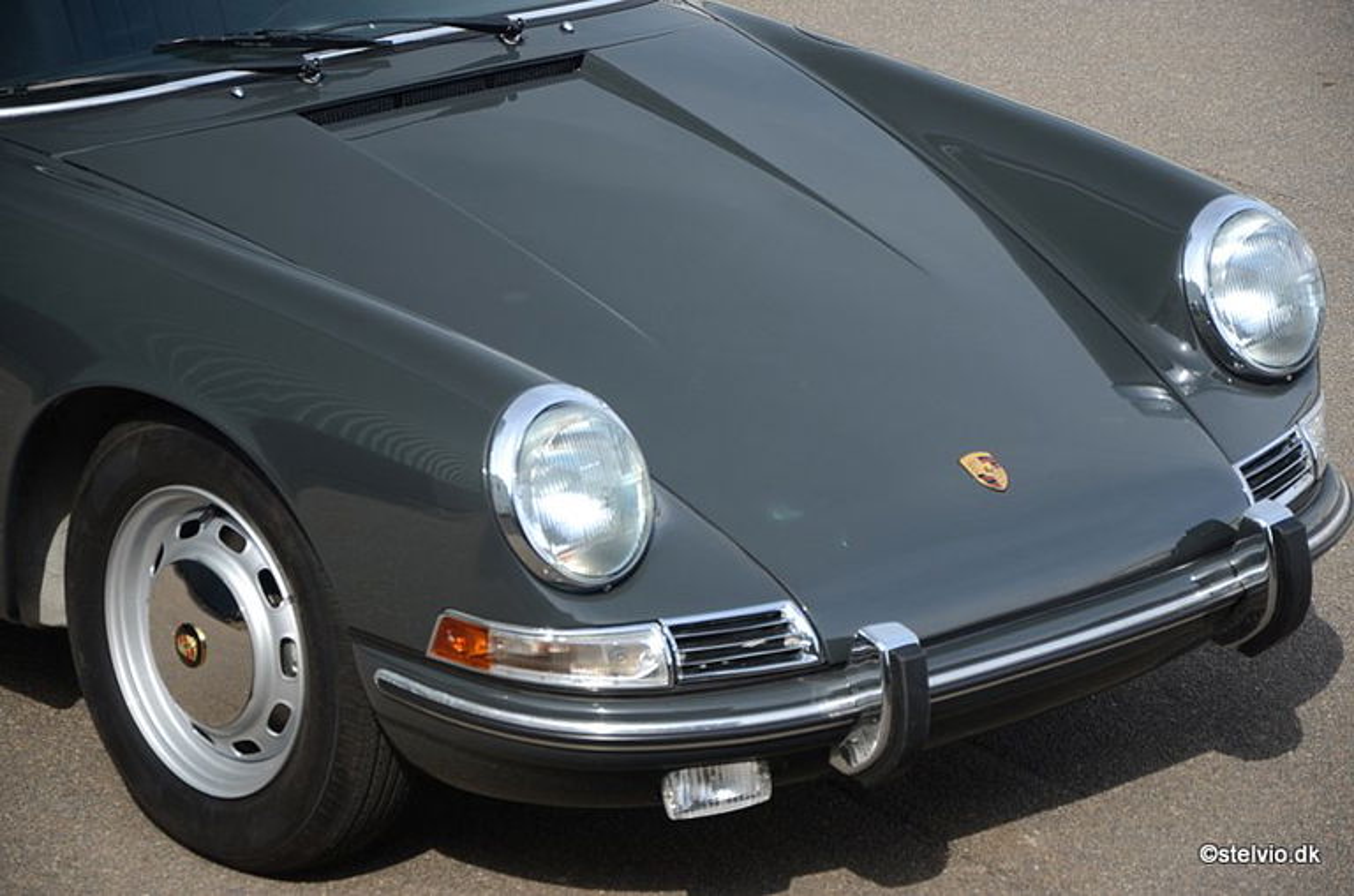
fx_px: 5065
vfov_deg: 10.1
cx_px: 677
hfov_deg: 15.2
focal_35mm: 135
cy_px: 448
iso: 100
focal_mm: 90
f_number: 5.6
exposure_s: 1/160
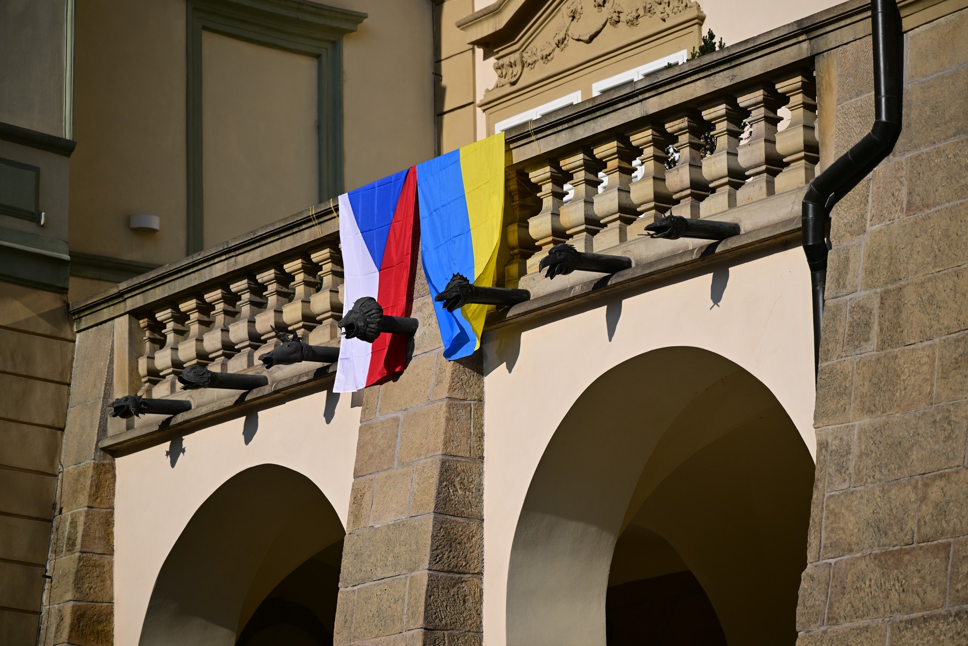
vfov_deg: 11.4
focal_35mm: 120
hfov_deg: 17.1
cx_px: 484
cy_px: 323
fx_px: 3226
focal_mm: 120
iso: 110
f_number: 4
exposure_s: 1/2000
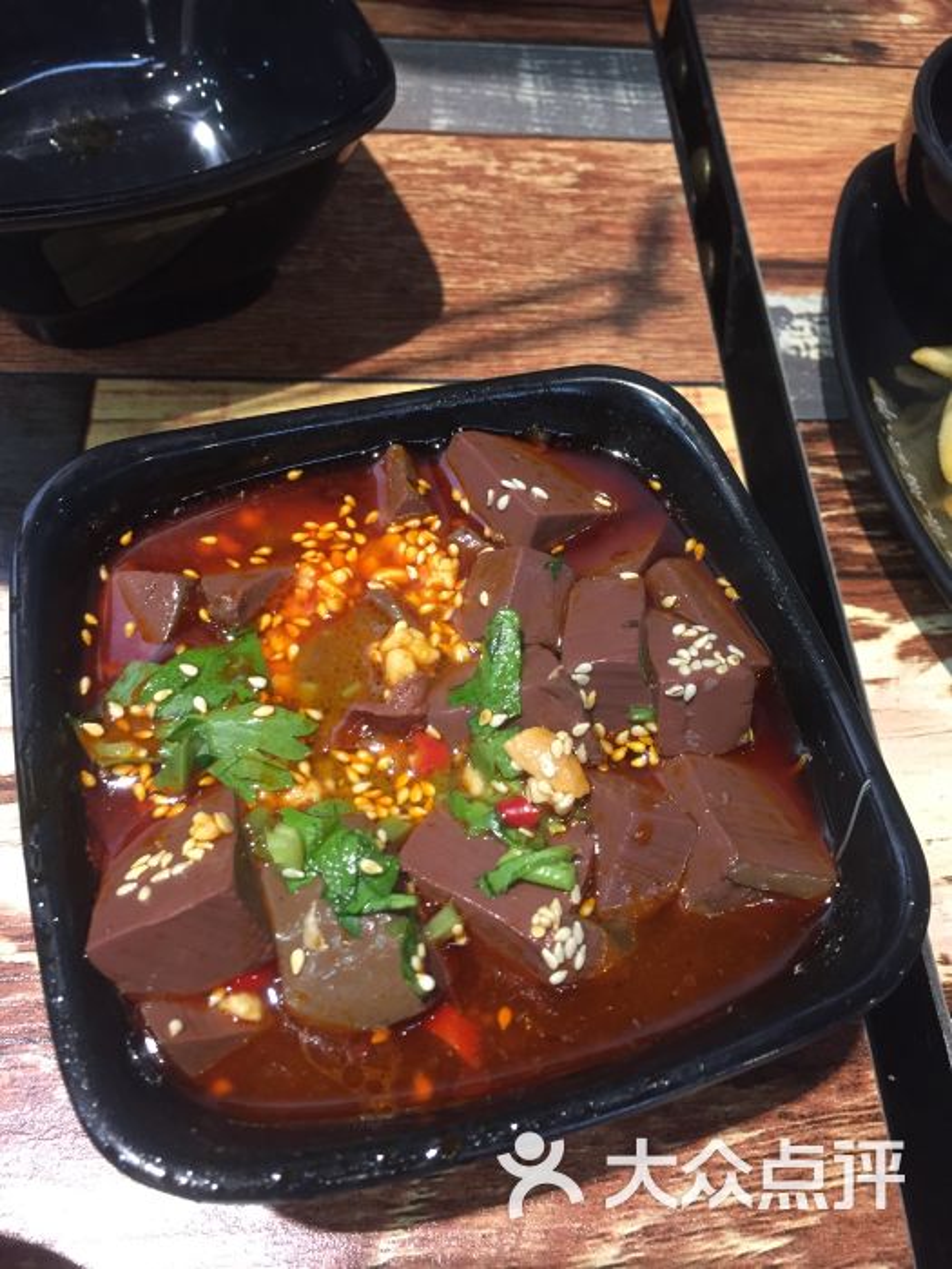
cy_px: 634
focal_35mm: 29
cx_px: 476
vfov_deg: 61.7
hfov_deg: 48.2
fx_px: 1063
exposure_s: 1/33
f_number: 2.2
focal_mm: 4.15
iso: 160
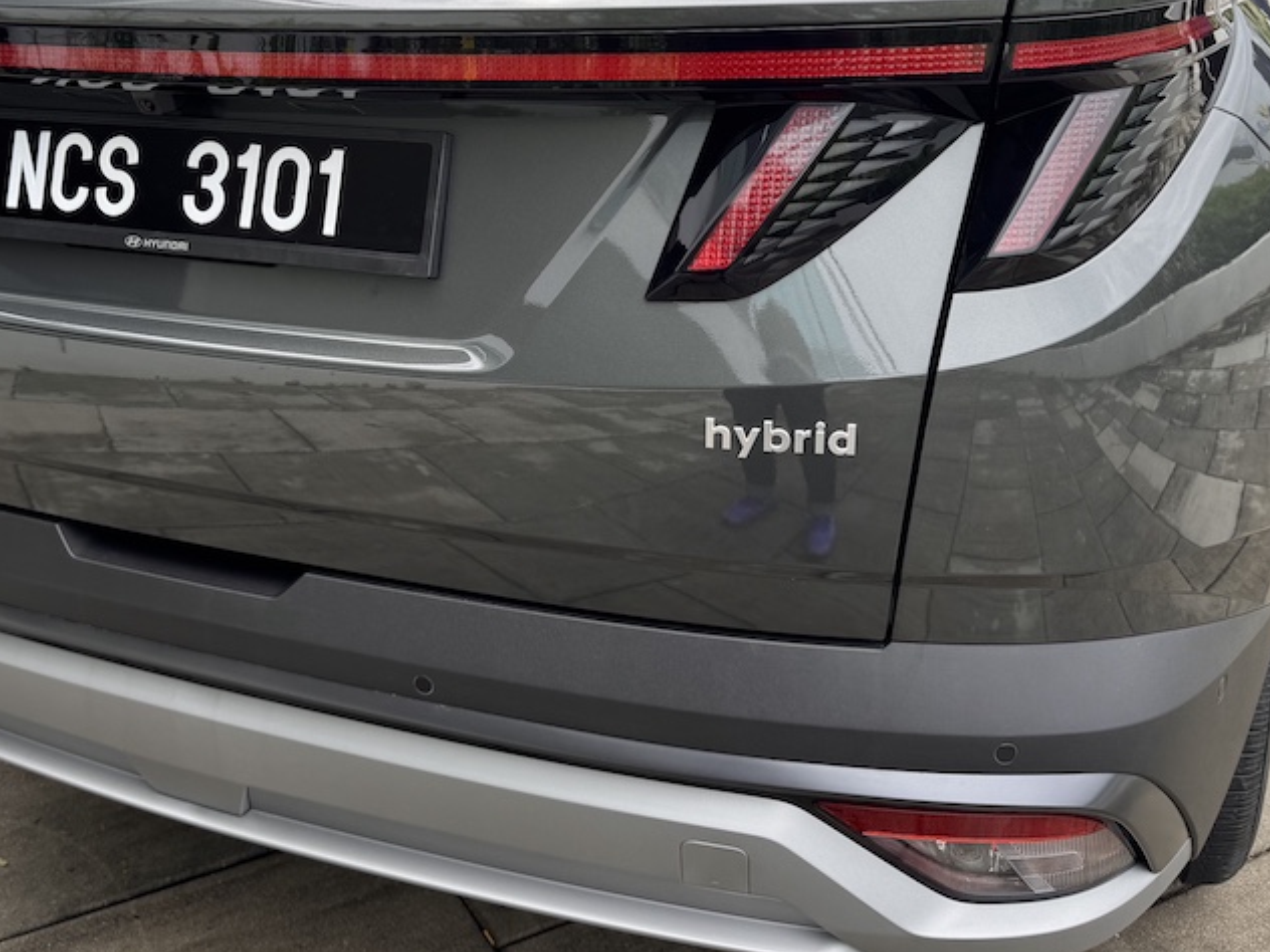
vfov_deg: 36.9
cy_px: 255
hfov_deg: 48.2
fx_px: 1394
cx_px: 434
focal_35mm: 38
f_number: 1.78
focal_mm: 6.76
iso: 80
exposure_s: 1/1366
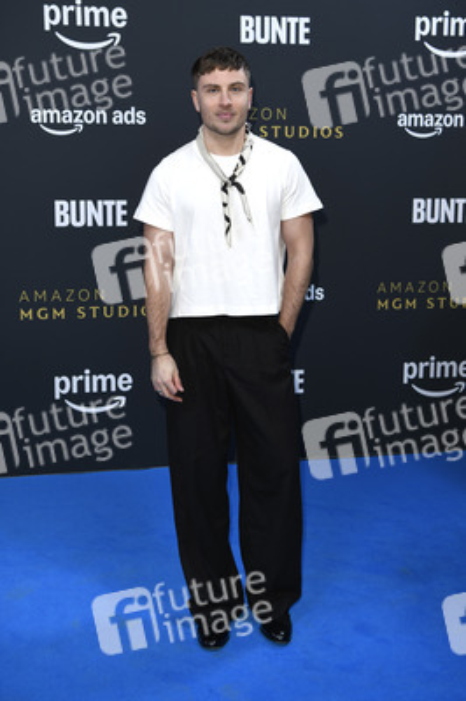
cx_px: 233
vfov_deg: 46.4
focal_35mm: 42
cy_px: 350
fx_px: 817
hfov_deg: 31.8
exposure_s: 1/640
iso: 400
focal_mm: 42
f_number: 4
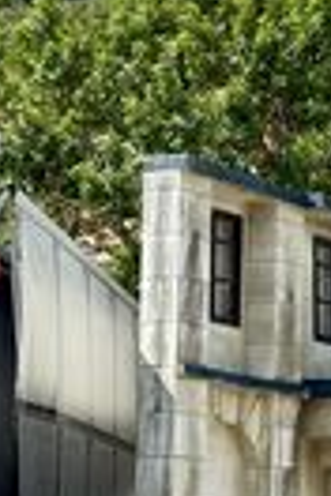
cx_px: 636
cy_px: 447
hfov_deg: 8.7
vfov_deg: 13.5
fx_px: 2082
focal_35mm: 151
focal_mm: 6.76
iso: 64
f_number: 1.78
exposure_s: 1/3257
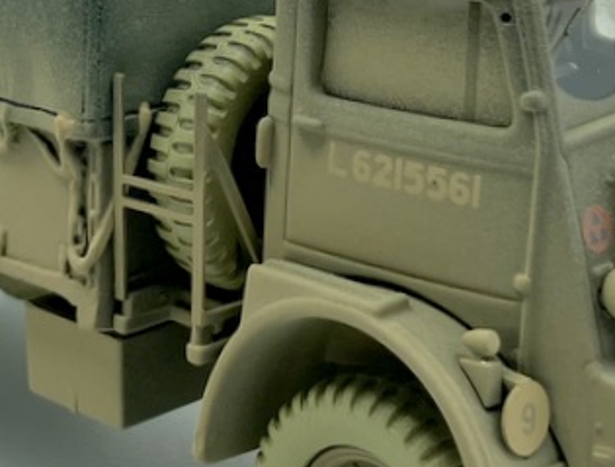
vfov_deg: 20.9
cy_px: 204
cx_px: 152
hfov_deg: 26.9
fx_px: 1267
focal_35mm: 71
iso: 32
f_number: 1.8
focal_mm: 3.99
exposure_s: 1/368
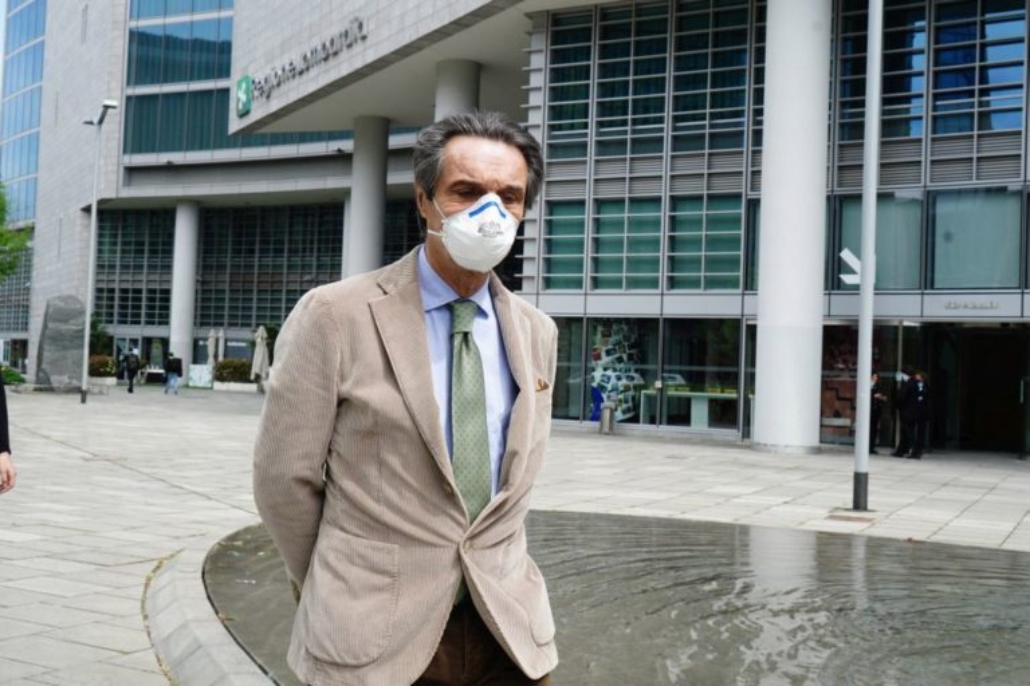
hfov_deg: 54.4
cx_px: 515
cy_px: 343
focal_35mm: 35
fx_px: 1001
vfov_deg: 37.9
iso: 800
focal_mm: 35
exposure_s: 1/500
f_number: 10
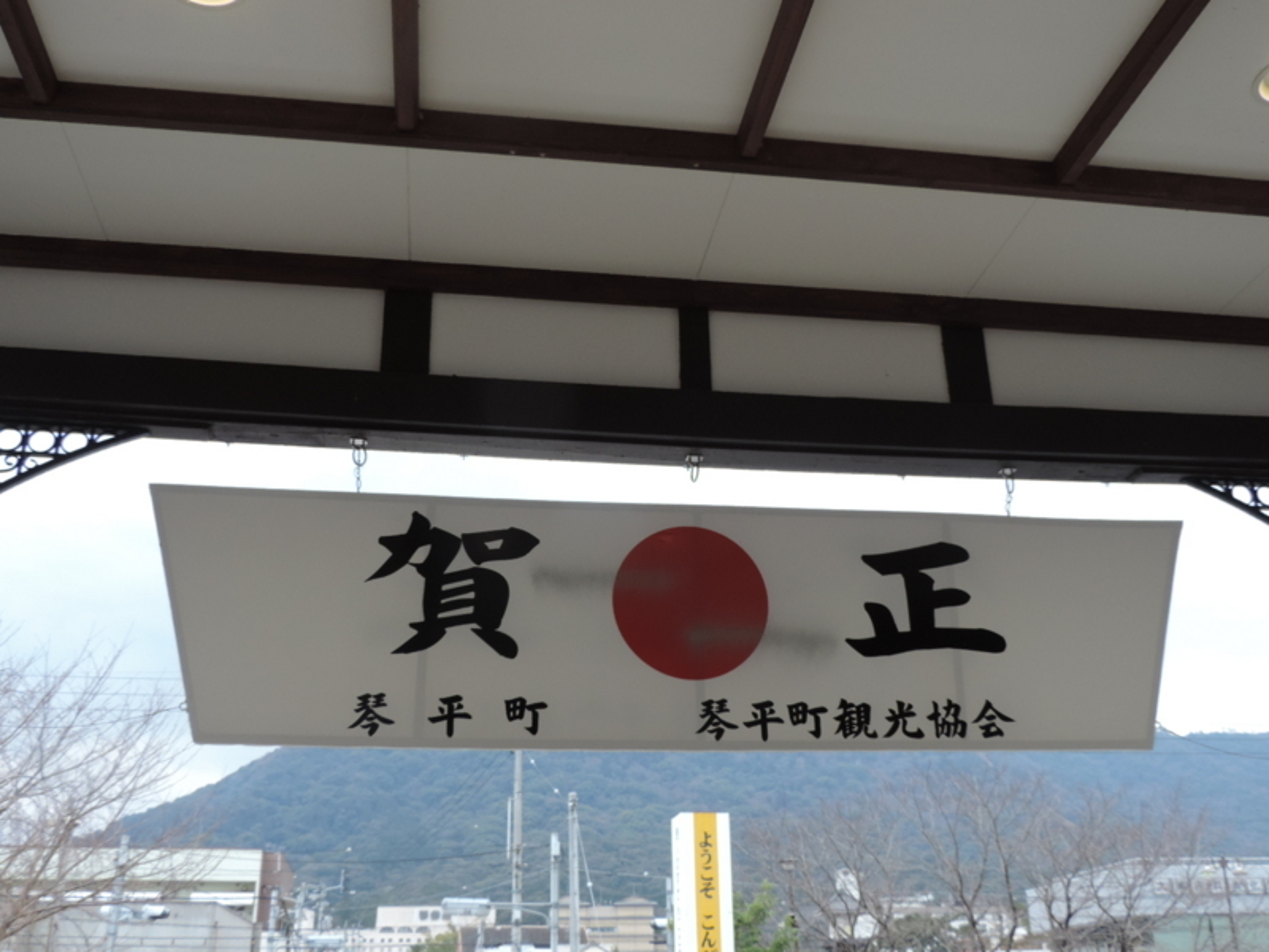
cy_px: 476
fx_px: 1283
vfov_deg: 40.7
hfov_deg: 52.6
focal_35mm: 35
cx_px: 634
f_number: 3.3
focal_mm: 6.2
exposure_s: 1/160
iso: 80
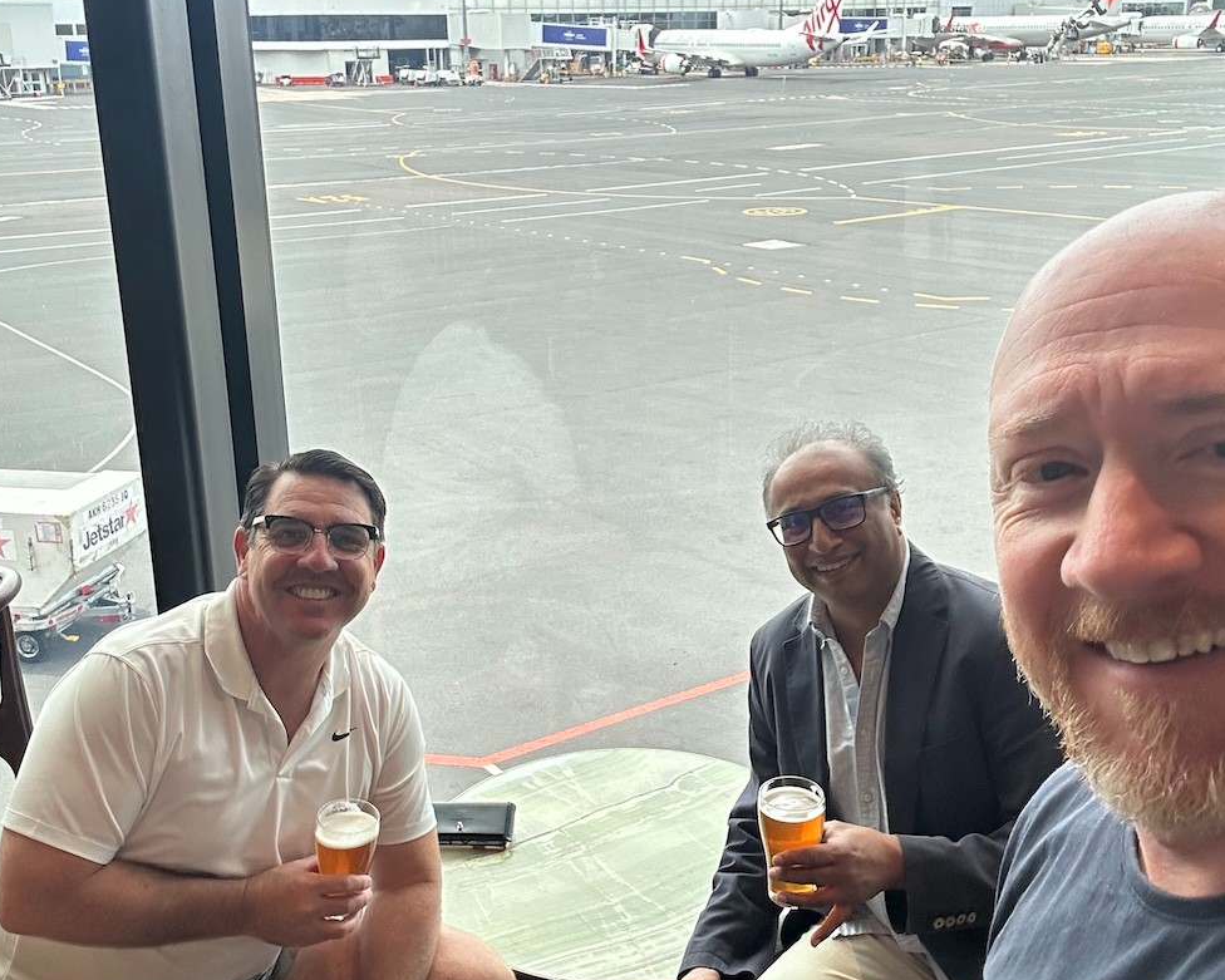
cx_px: 610
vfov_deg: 37.3
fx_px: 1450
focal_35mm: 40
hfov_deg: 45.8
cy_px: 484
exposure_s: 1/141
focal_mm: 2.69
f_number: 1.9
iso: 40
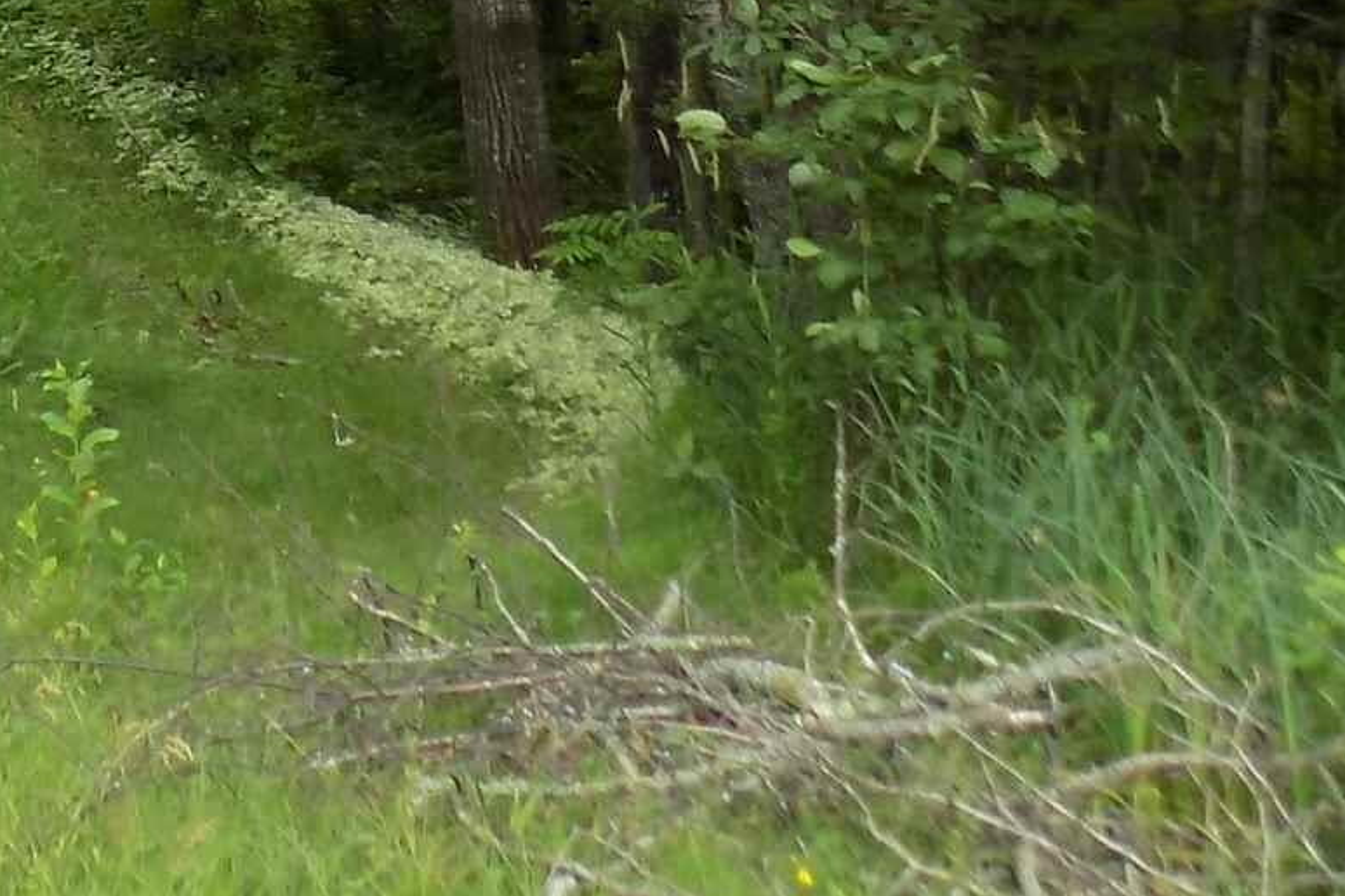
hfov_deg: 19.9
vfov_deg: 14.0
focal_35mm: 95
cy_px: -156
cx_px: -351
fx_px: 3549
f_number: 3.1
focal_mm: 4
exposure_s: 1/60
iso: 80
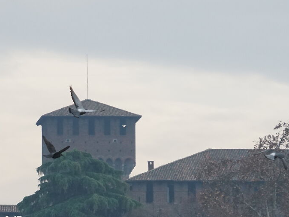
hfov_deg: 5.7
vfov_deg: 4.3
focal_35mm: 346
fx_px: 2888
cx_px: 81
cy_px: 243
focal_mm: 101
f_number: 5.6
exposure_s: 1/3200
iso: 1600
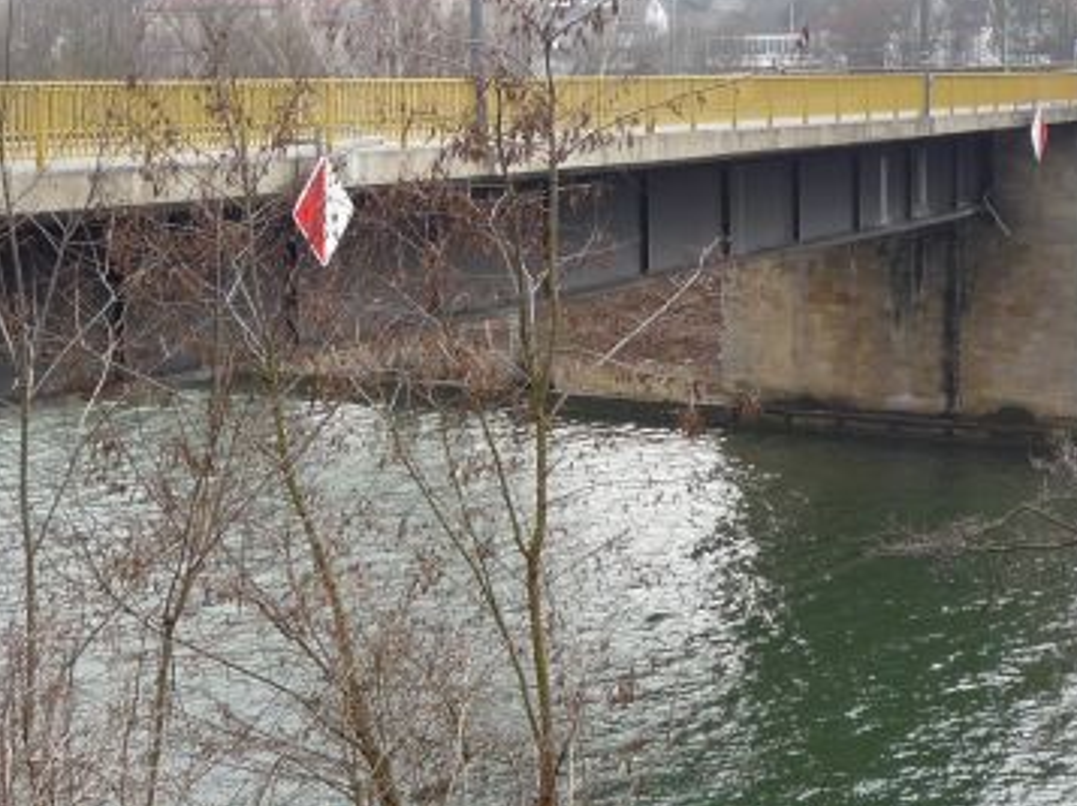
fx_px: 2176
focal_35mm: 70
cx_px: 422
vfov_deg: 20.9
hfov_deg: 27.7
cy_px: 281
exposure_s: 1/160
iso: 100
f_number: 4
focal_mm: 5.3
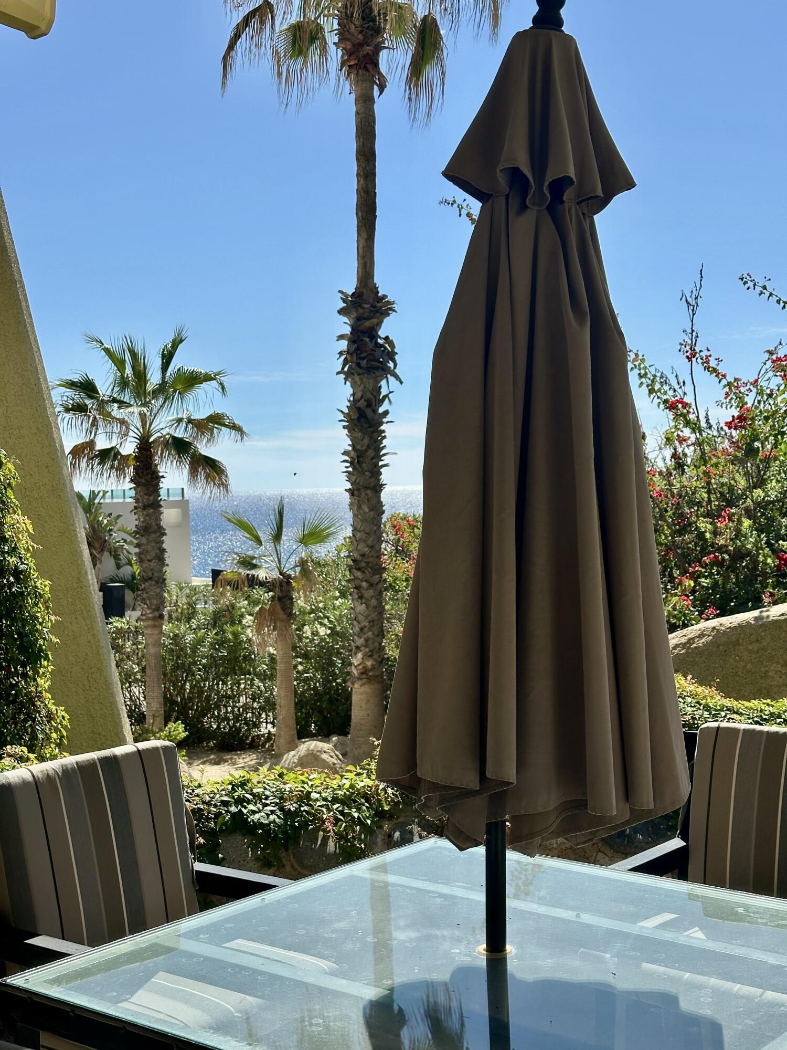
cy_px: 525
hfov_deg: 30.3
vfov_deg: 39.7
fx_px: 1455
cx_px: 394
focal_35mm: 48
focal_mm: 6.86
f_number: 1.78
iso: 64
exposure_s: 1/5556
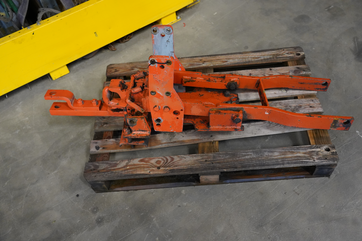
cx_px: 181
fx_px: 312
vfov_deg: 42.3
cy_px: 120
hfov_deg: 60.3
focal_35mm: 31
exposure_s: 1/160
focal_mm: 31
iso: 8000
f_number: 4
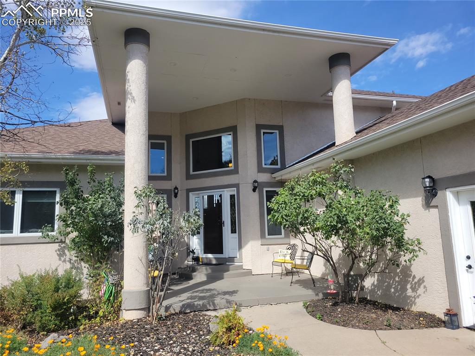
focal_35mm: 26
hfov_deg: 67.3
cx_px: 238
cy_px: 178
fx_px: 357
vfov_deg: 53.0
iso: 40
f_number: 1.8
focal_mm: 5.4
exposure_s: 1/1742
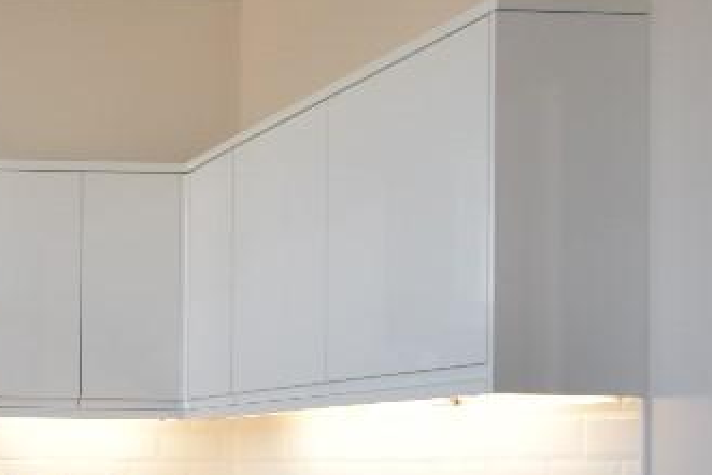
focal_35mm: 65
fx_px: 1286
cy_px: 450
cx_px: -342
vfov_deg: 20.4
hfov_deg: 24.4
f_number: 4.5
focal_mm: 14
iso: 100
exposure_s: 1/30
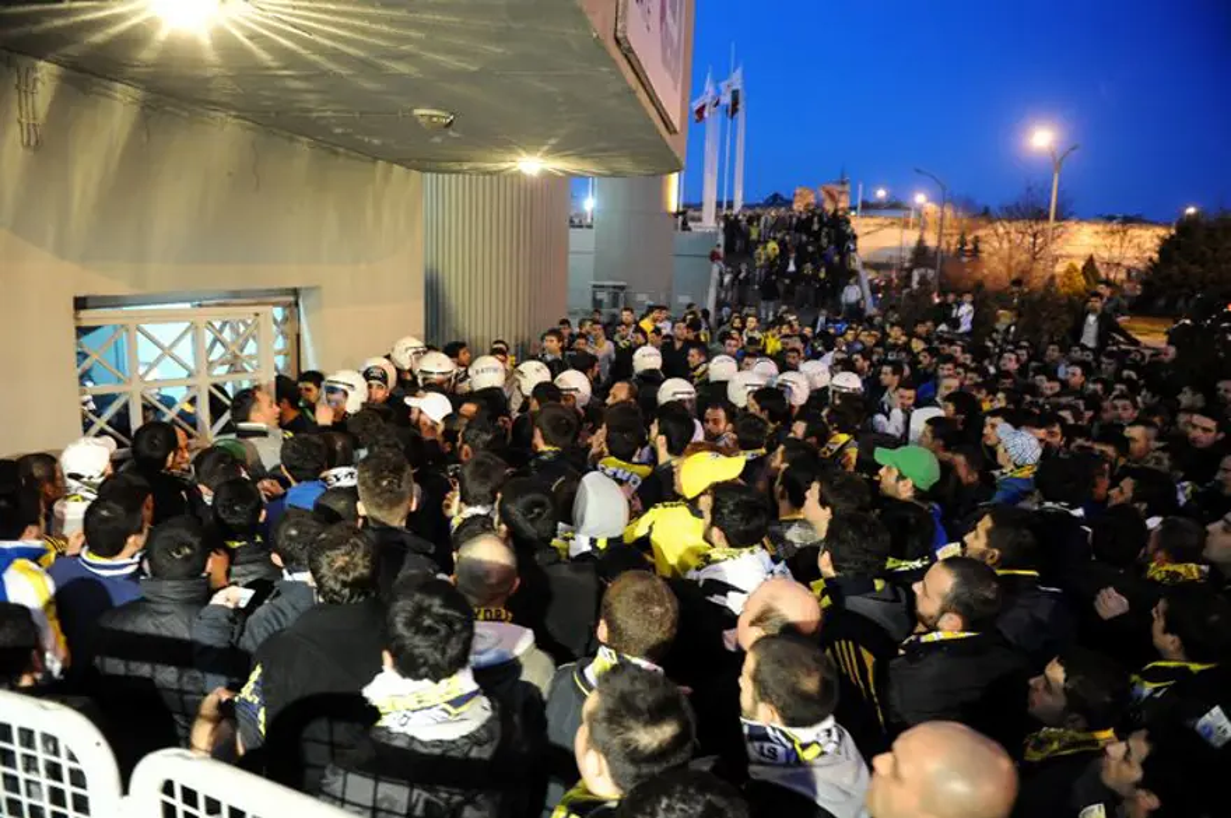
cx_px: 616
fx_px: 820
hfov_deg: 73.8
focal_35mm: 24
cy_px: 409
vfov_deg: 53.0
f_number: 2.8
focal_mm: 24
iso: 5000
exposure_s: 1/50
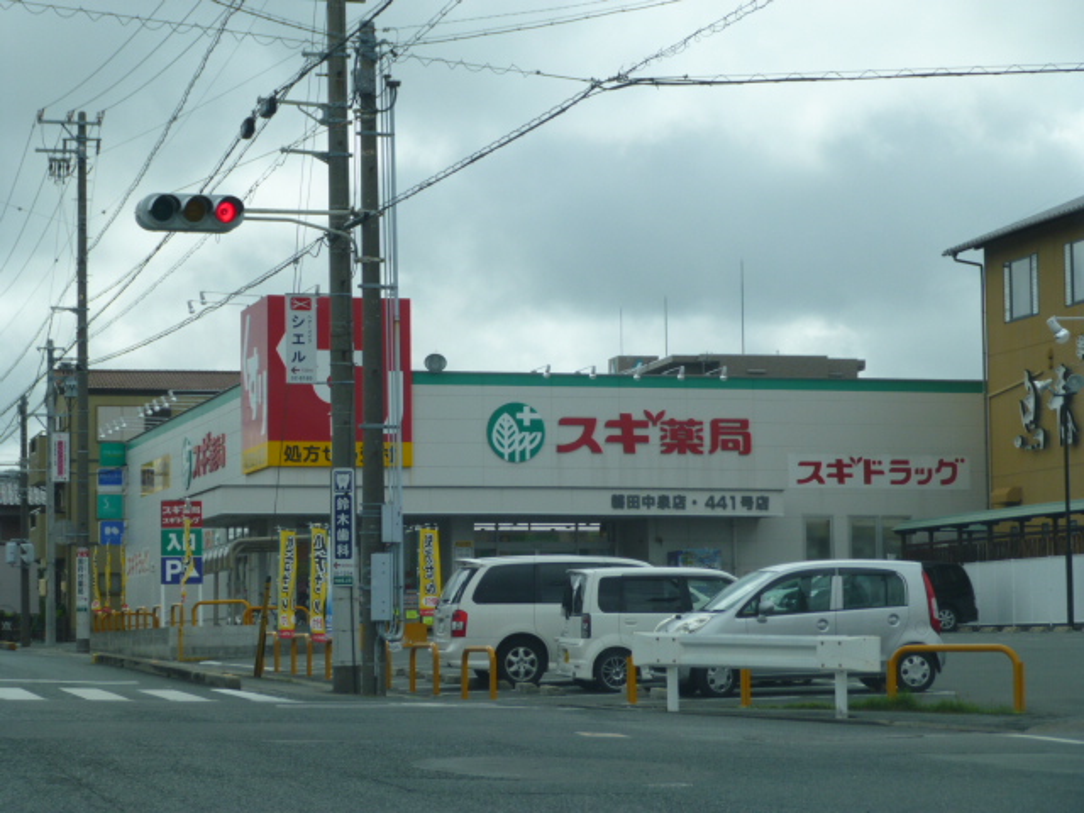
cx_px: 542
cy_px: 406
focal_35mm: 92
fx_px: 2881
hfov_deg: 21.3
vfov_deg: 16.1
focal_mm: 16.5
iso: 100
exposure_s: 1/500
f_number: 5.2
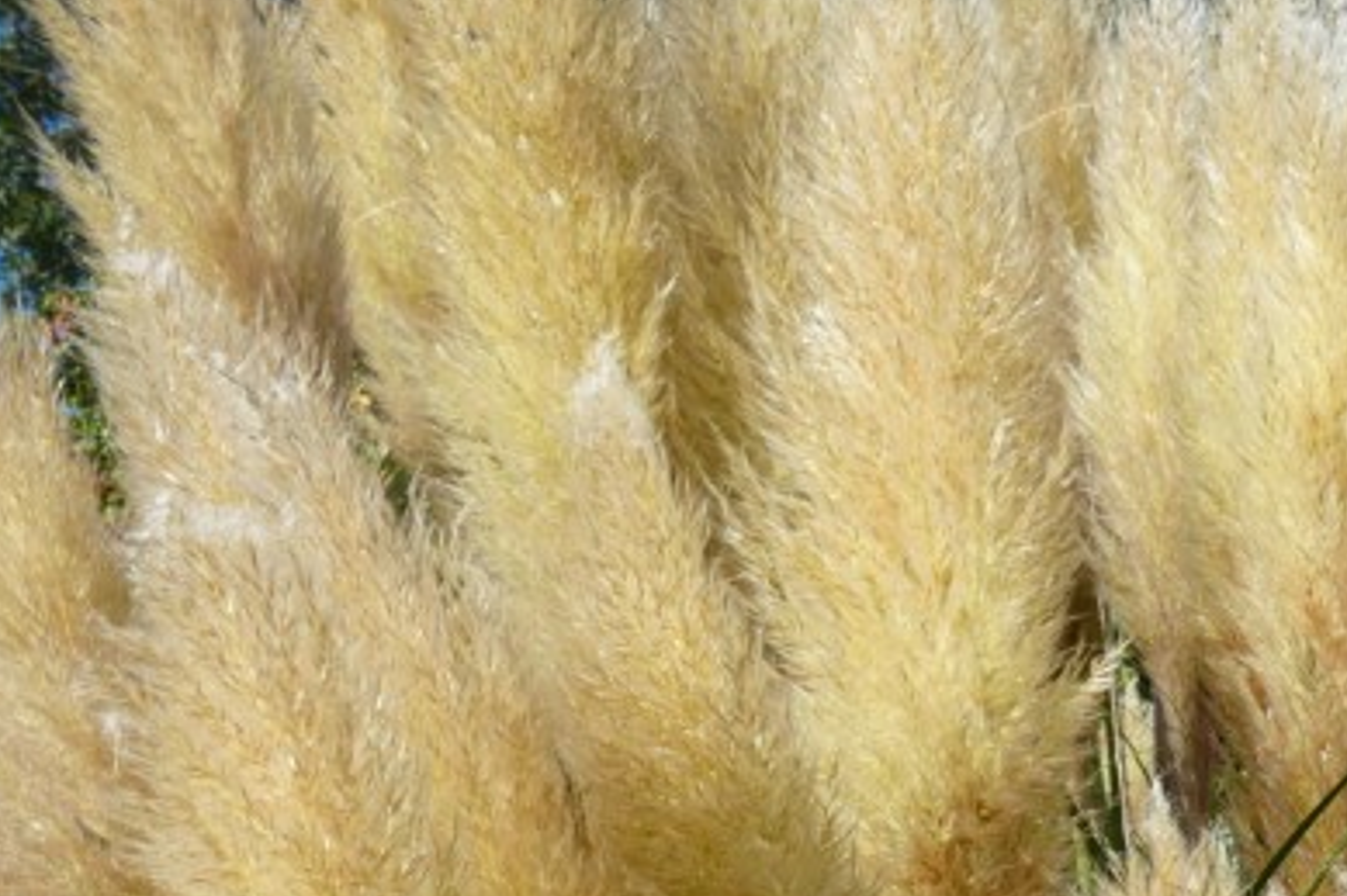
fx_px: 2880
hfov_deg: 25.3
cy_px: 955
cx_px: 1264
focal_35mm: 77
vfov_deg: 17.2
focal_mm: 6.5
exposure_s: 1/800
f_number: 4
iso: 80
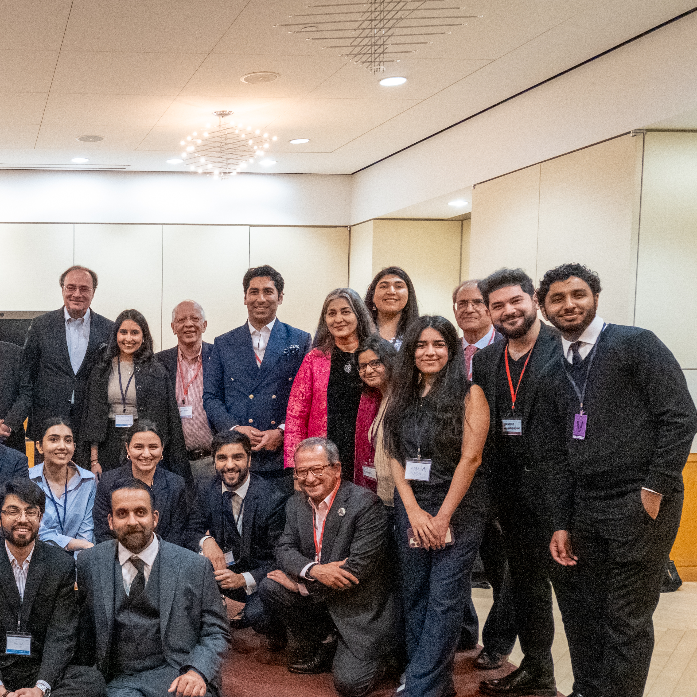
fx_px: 911
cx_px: 38
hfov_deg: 38.3
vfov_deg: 41.5
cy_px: 449
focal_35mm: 40
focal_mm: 15
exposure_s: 1/60
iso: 10000
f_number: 5.6
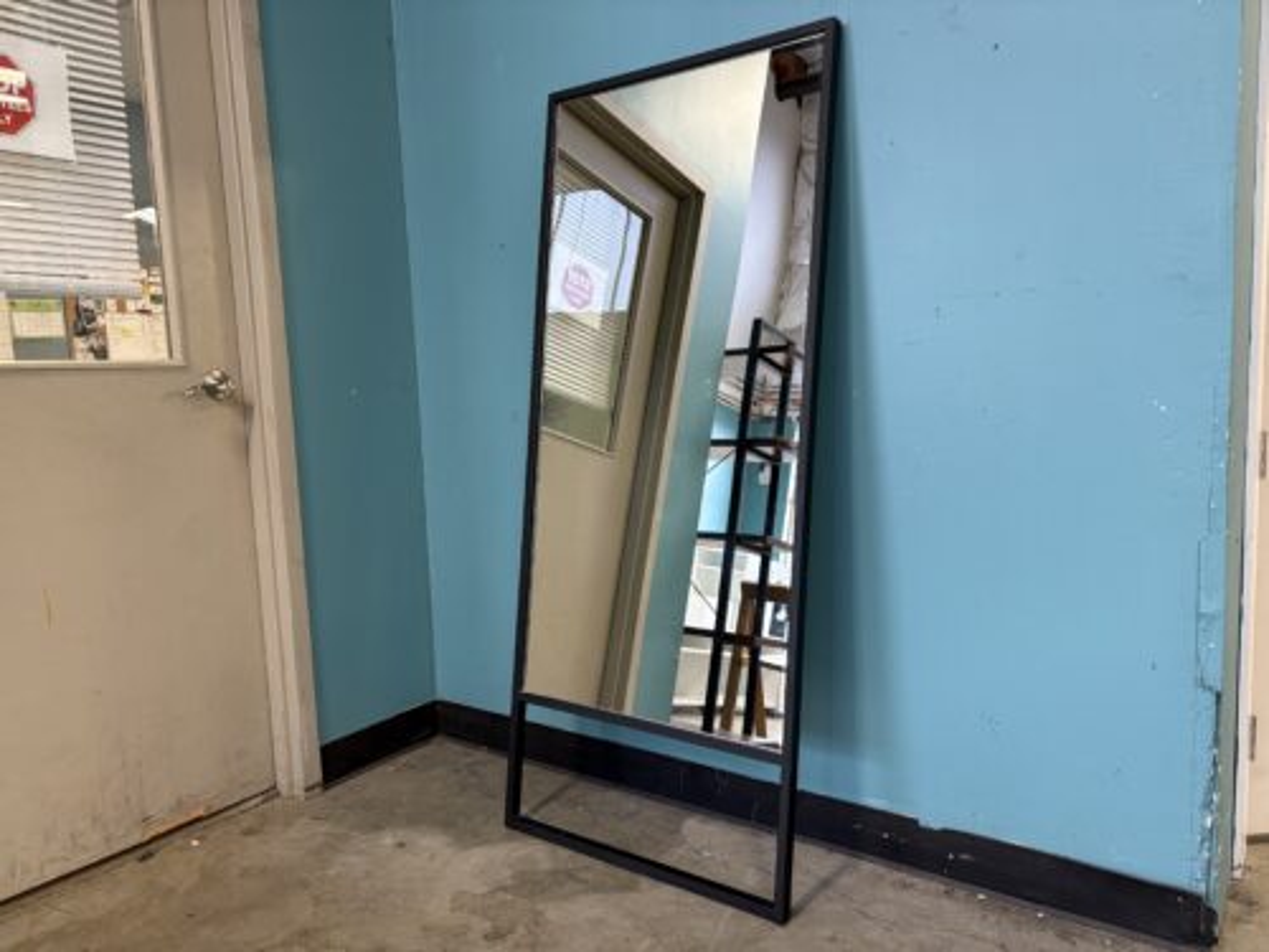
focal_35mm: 26
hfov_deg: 67.3
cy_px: 476
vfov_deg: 53.1
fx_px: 953
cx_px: 634
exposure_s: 1/60
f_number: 1.6
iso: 200
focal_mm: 5.96
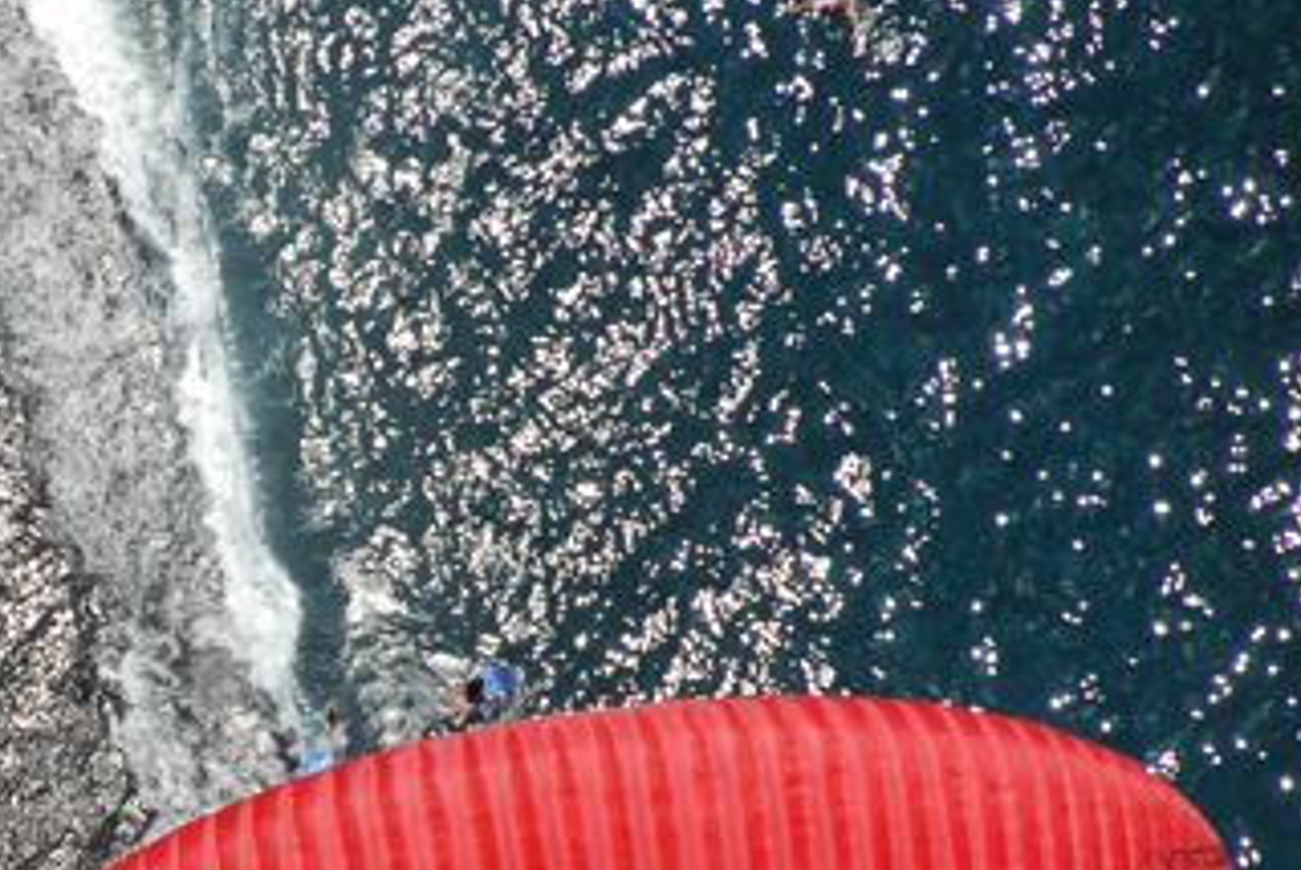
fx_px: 21703
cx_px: 293
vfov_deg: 2.3
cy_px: 699
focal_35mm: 600
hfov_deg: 3.4
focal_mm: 200
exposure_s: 1/800
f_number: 5.6
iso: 200
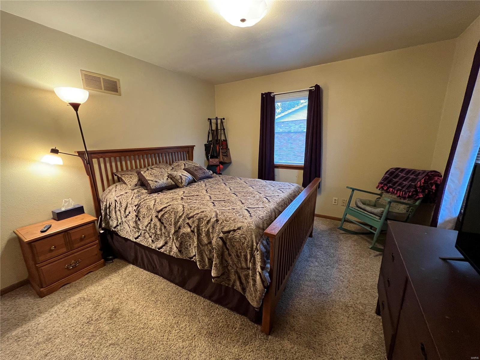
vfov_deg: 89.9
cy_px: 180
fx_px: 180
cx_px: 240
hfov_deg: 106.2
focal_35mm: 13
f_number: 1.8
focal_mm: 1.57
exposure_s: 1/60
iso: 400
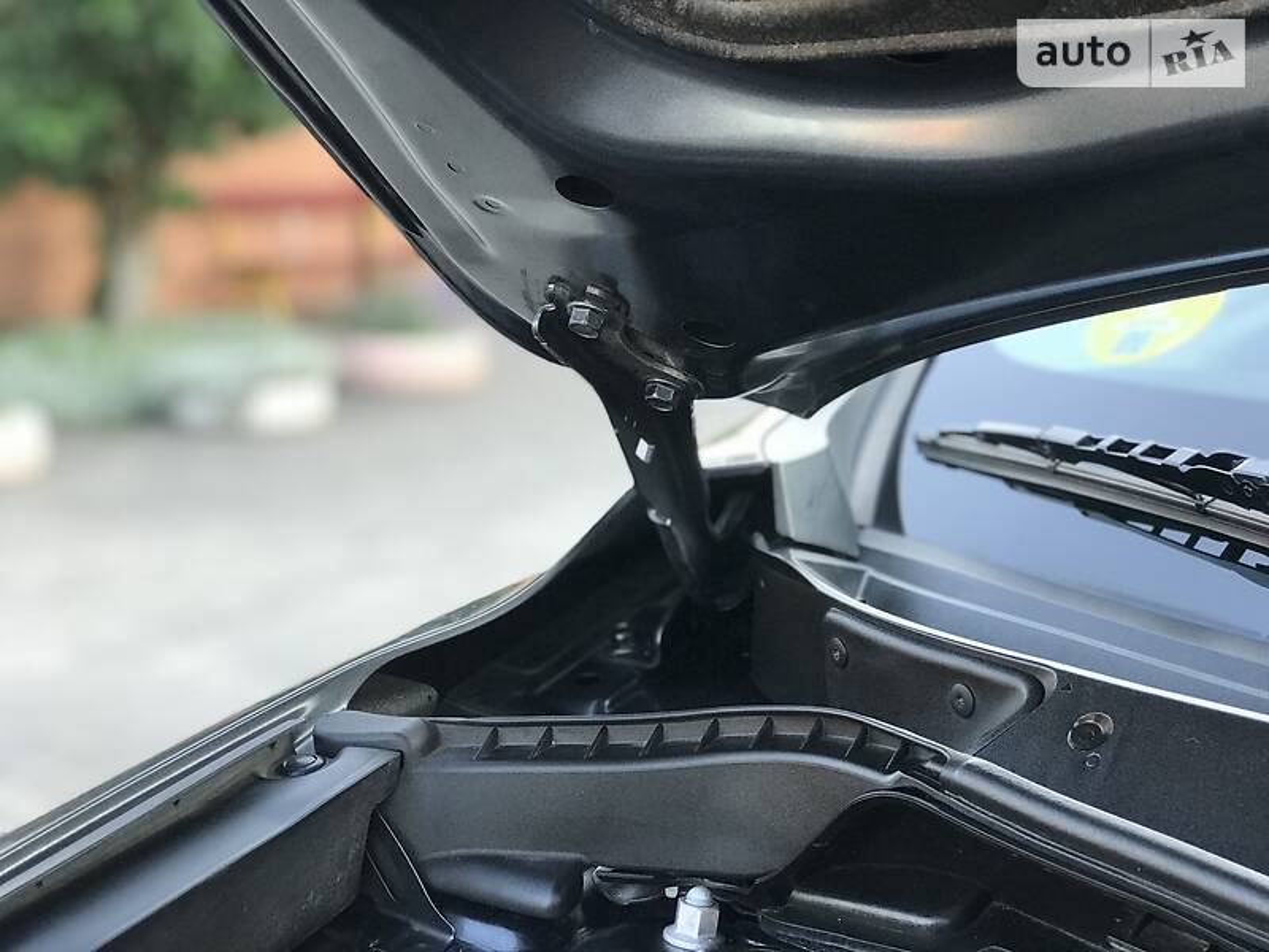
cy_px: 476
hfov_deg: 33.8
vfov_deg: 25.7
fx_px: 2090
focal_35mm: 57
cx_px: 634
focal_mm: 6.6
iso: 50
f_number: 2.8
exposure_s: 1/50
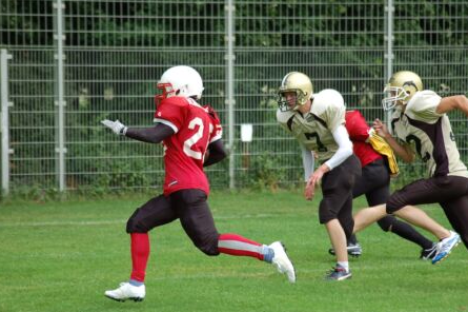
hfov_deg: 11.2
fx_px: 2377
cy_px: 157
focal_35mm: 183
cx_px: 233
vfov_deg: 7.5
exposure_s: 1/1000
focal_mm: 120
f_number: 4.2
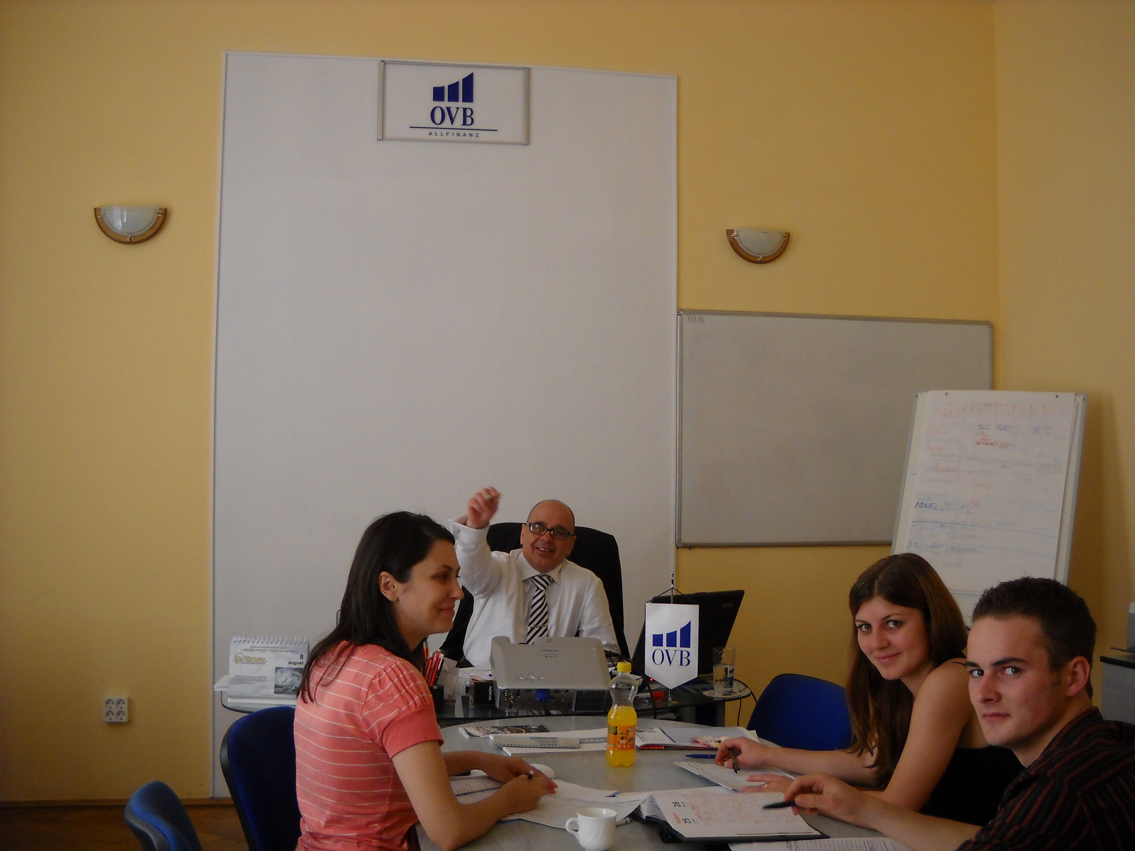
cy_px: 426
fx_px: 1344
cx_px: 568
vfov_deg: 35.1
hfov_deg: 45.8
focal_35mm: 41
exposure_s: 1/60
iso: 208
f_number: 3.1
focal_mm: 6.72
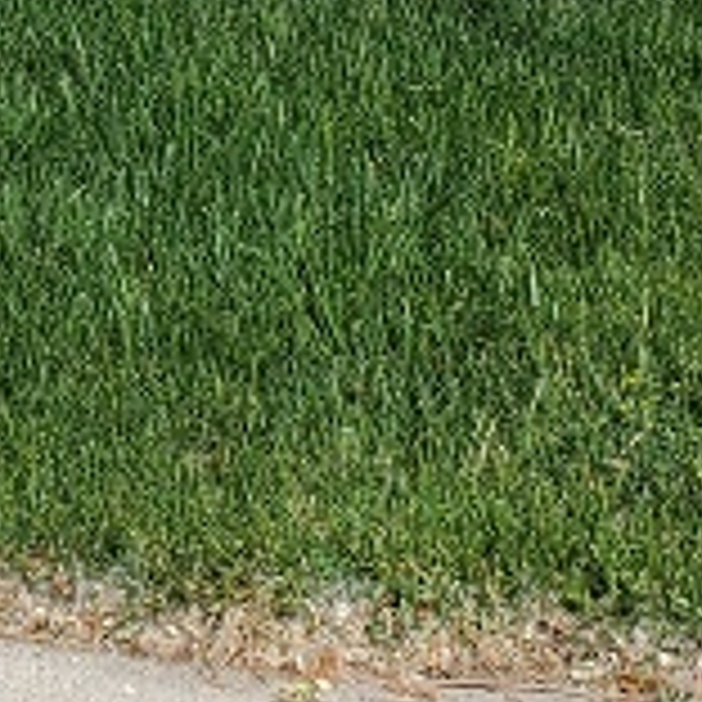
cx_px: -495
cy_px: -778
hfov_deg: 10.9
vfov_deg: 10.5
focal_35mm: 151
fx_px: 3465
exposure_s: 1/1972
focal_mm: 4.3
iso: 50
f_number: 2.4
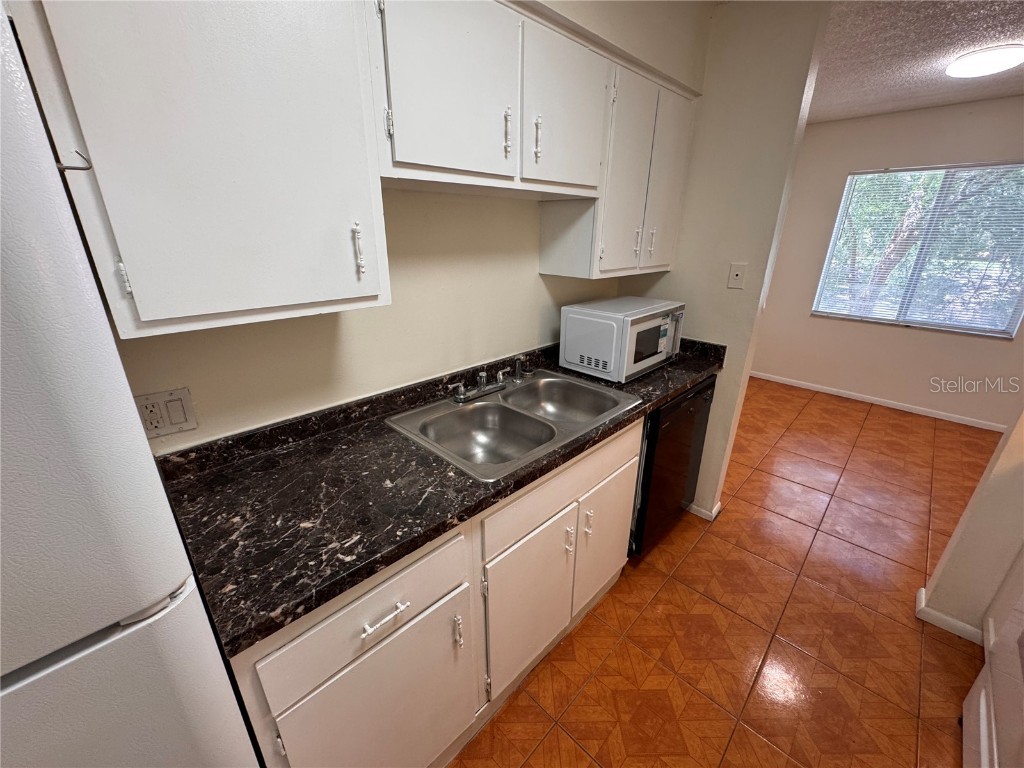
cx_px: 512
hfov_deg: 102.1
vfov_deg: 85.7
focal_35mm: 14
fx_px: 414
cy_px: 384
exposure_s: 1/60
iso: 200
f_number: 2.2
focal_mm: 2.22
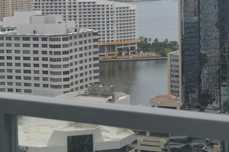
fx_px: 711
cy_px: 36
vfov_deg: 12.1
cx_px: 47
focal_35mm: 112
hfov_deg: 18.1
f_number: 5.6
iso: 100
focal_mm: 32
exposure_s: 1/250
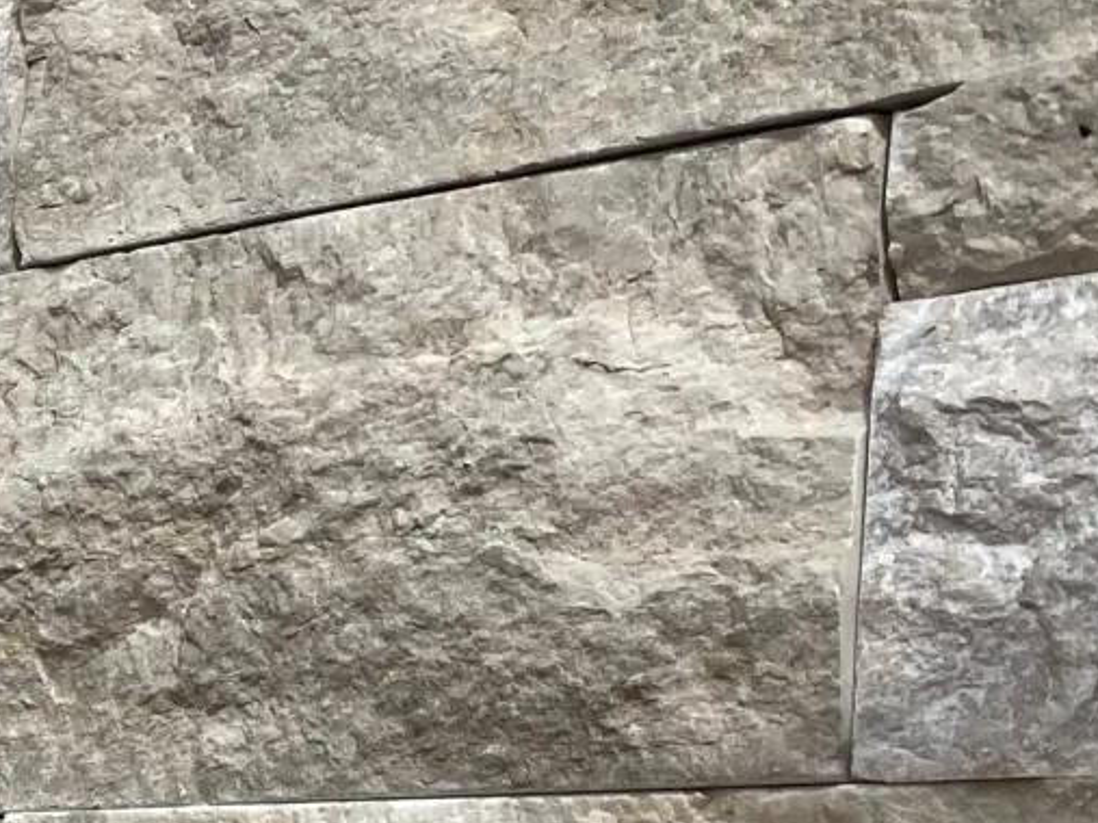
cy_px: 1204
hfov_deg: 16.4
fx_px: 3330
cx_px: -745
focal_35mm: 105
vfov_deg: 13.4
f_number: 1.8
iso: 32
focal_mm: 4.25
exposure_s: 1/5495
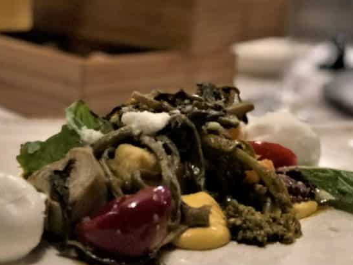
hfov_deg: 23.5
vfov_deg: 17.8
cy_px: 147
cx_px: 130
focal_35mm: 83
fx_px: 847
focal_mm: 6.6
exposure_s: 1/50
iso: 1250
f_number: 2.8
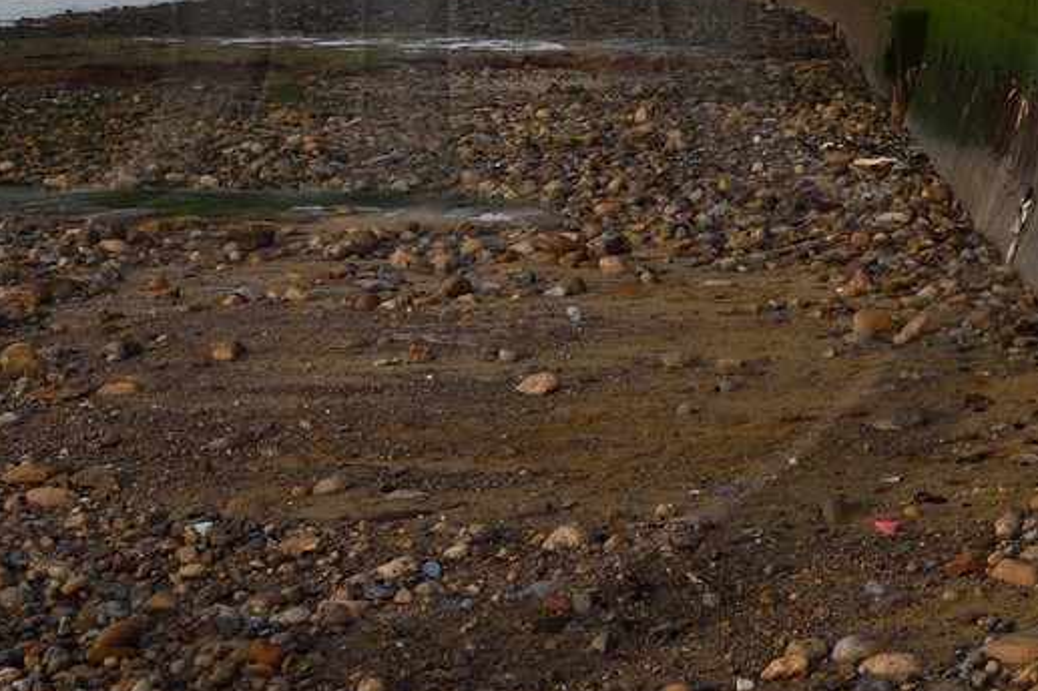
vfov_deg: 13.5
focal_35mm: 99
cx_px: 313
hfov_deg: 20.5
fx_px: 2853
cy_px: -114
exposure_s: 1/60
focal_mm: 32
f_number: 11
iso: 400
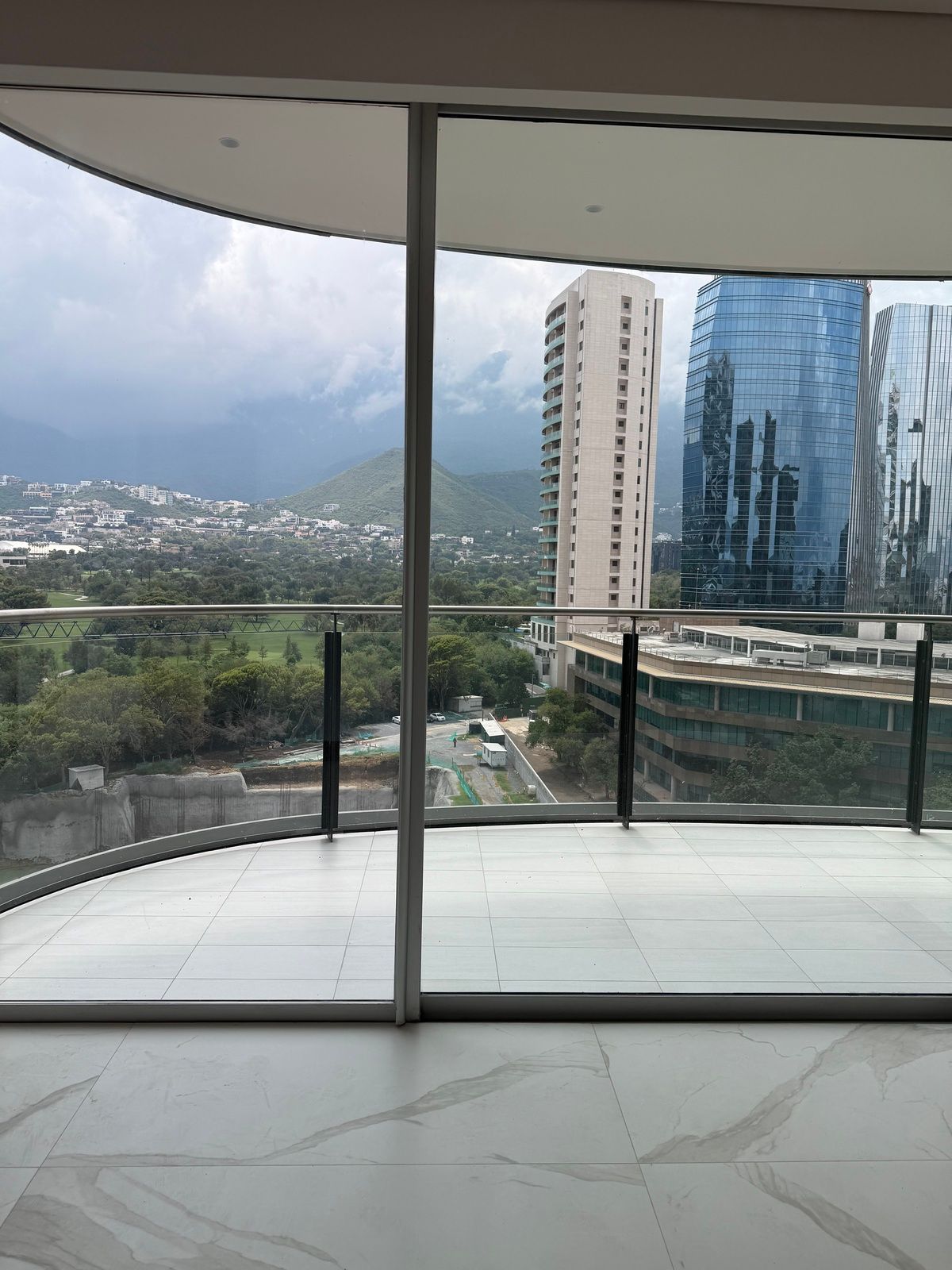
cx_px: 476
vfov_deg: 71.6
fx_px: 880
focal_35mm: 24
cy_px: 635
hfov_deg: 56.8
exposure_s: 1/3021
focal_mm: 6.76
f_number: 1.78
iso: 80
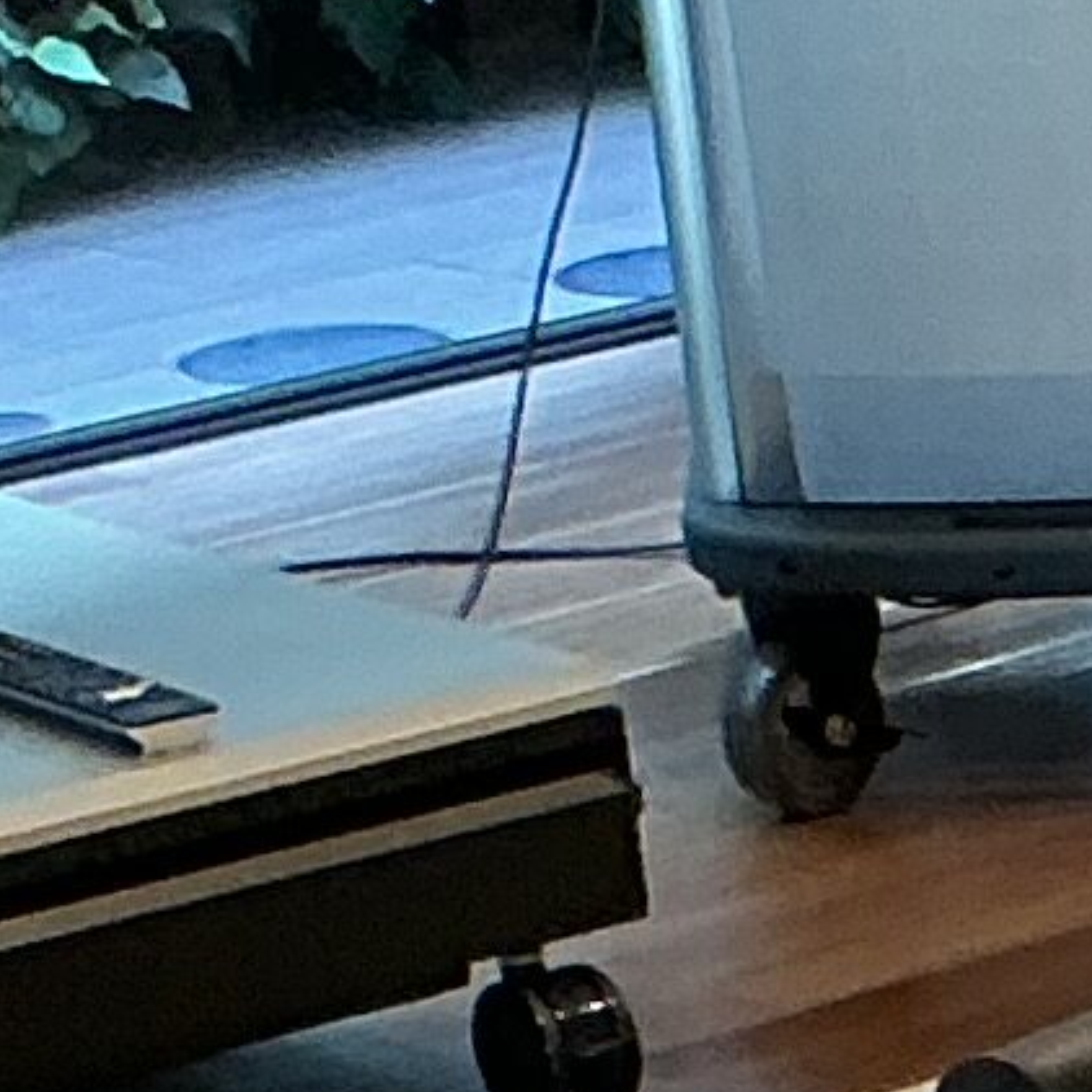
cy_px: 2308
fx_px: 8744
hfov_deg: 6.7
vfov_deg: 6.9
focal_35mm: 245
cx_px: 2805
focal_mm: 3
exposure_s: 1/60
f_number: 1.8
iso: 64
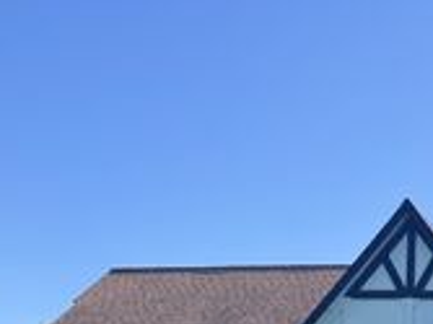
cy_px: 377
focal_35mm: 72
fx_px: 900
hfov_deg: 23.5
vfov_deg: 19.4
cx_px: 583
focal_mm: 6.76
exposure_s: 1/2959
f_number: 1.78
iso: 80
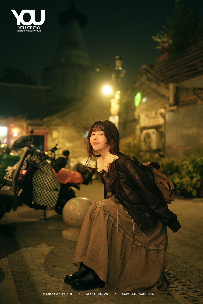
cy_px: 152
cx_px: 102
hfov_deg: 37.9
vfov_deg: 54.4
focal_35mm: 35
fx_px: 296
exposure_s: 1/100
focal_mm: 35
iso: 640
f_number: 1.2
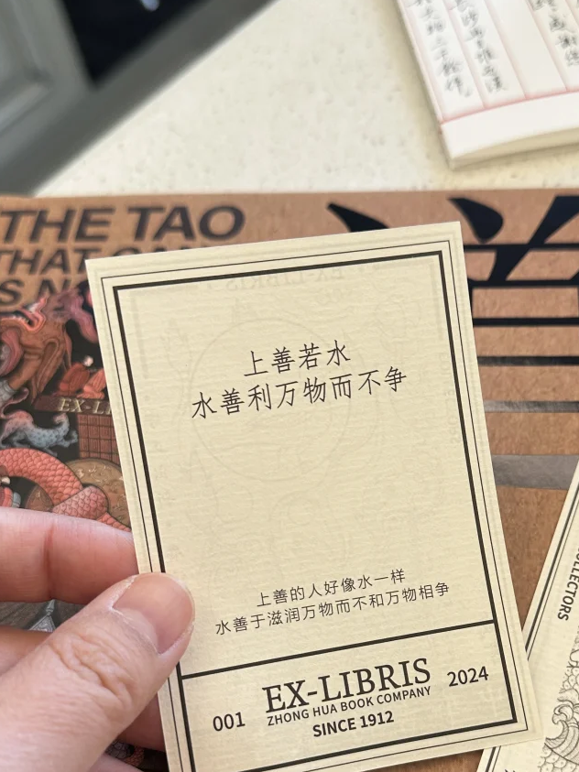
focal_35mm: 41
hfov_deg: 35.0
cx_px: 350
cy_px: 508
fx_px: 915
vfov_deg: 45.2
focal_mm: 6.86
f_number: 1.78
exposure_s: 1/100
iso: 125
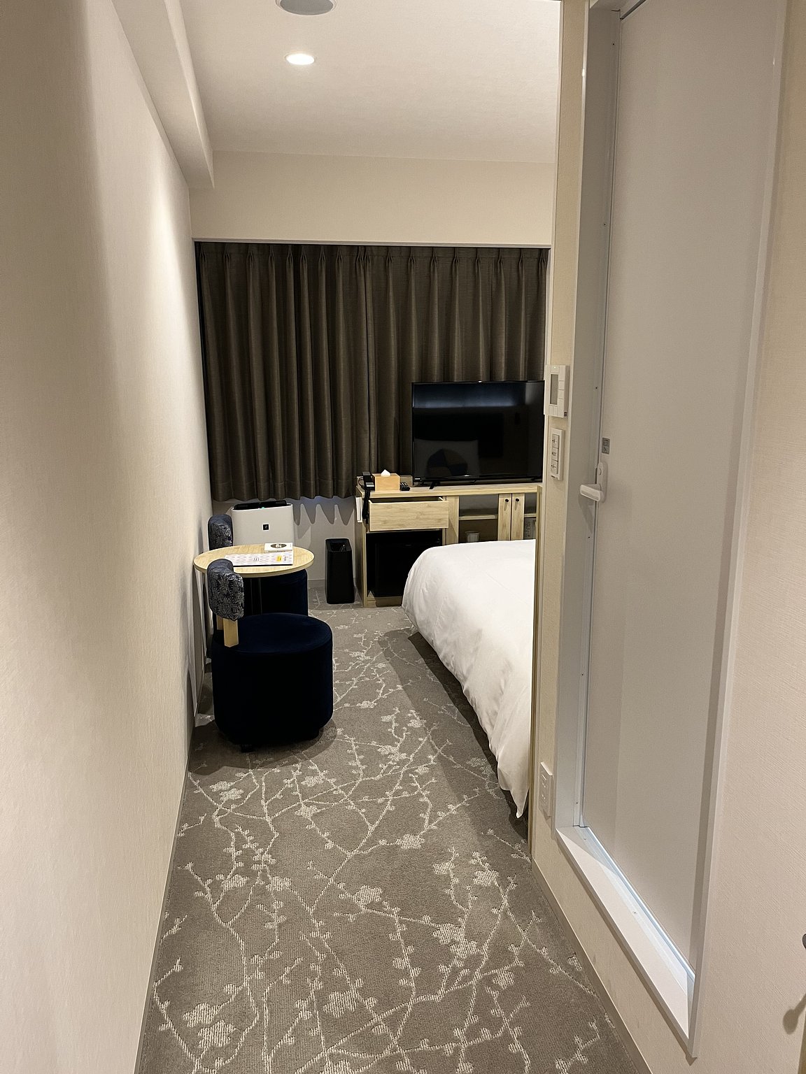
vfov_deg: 67.3
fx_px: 807
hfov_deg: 53.1
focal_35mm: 26
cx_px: 403
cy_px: 537
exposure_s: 1/60
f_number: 1.6
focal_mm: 5.1
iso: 250
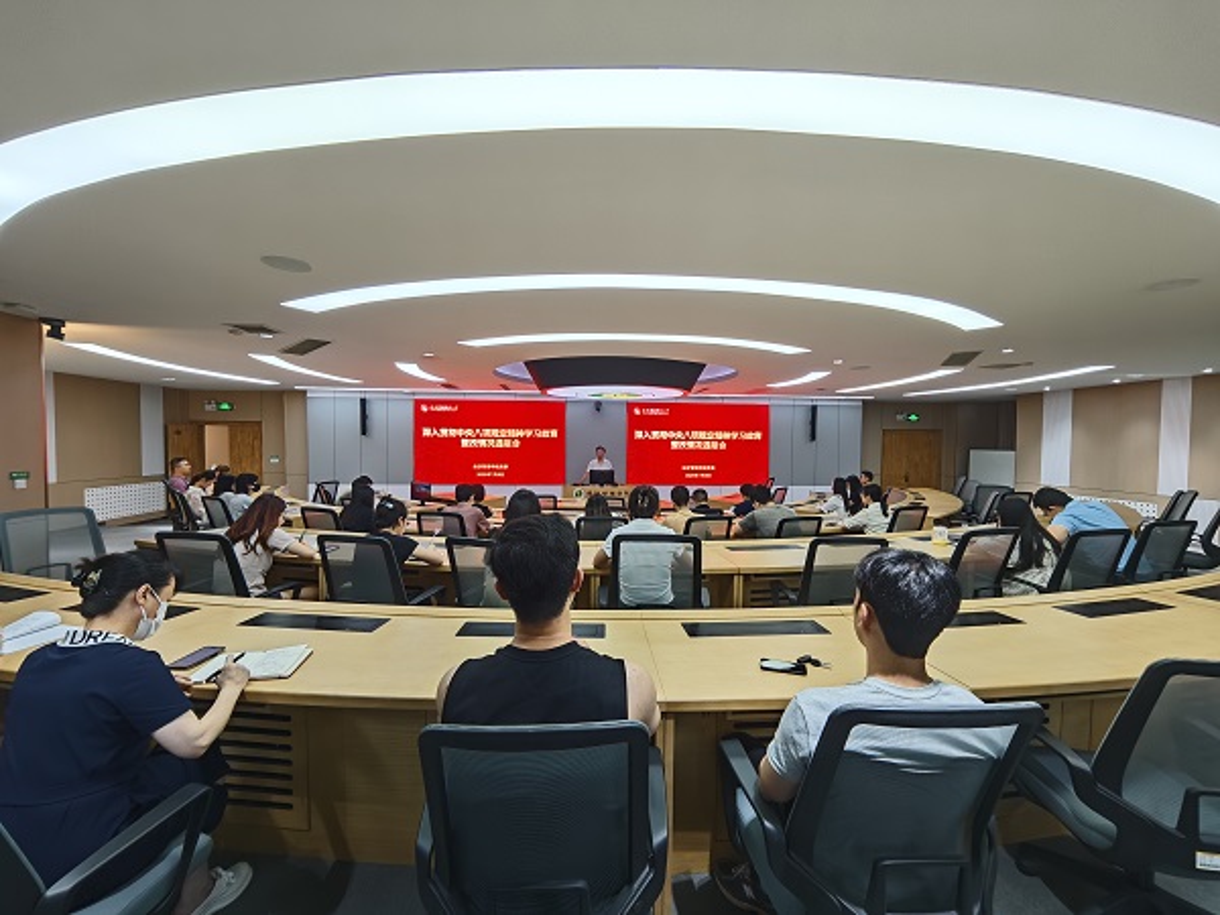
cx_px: 610
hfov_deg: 102.1
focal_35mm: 14
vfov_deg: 85.7
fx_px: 493
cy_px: 458
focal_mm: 2.16
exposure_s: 1/33.3
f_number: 2.2
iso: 800
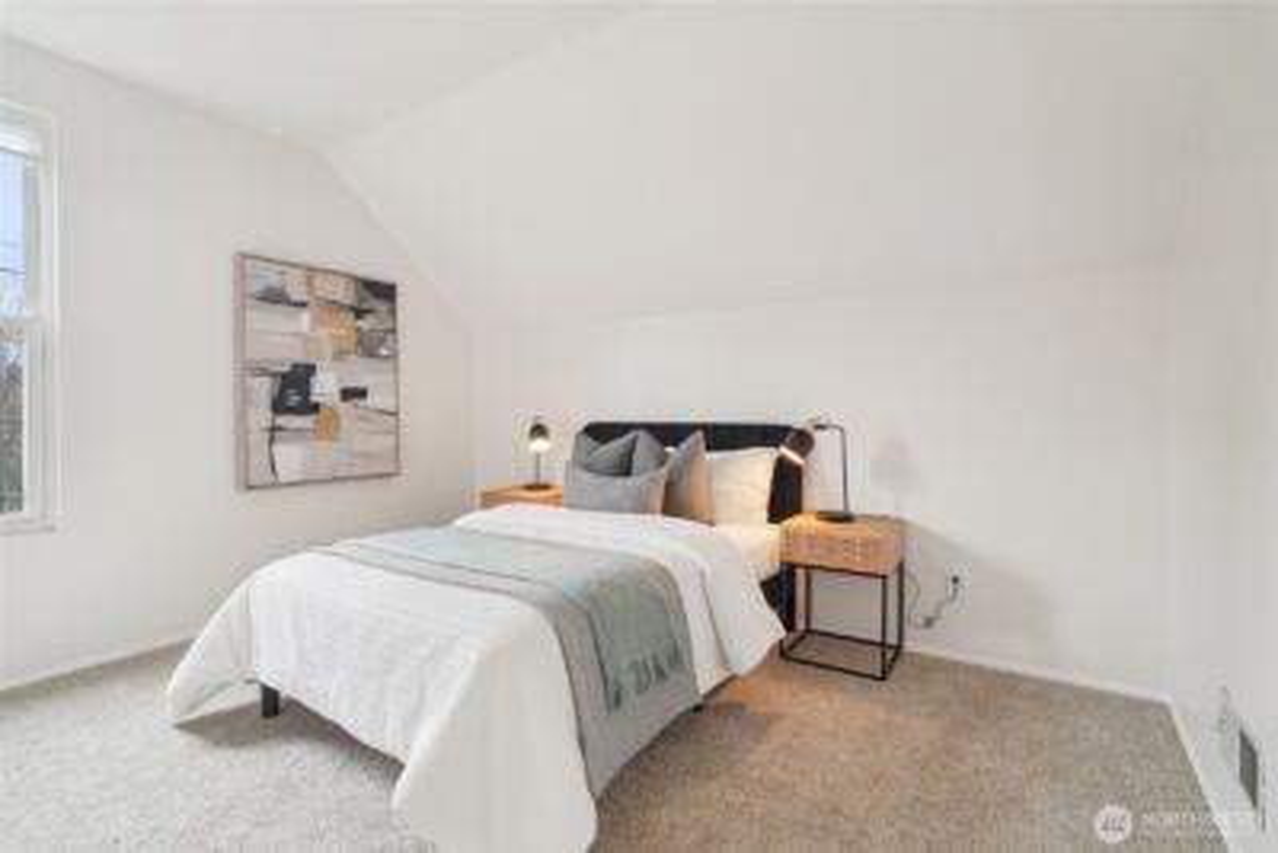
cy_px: 426
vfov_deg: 73.8
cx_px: 639
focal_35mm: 16
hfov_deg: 96.7
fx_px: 568
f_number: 8
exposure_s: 1/80
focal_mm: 16
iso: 1600
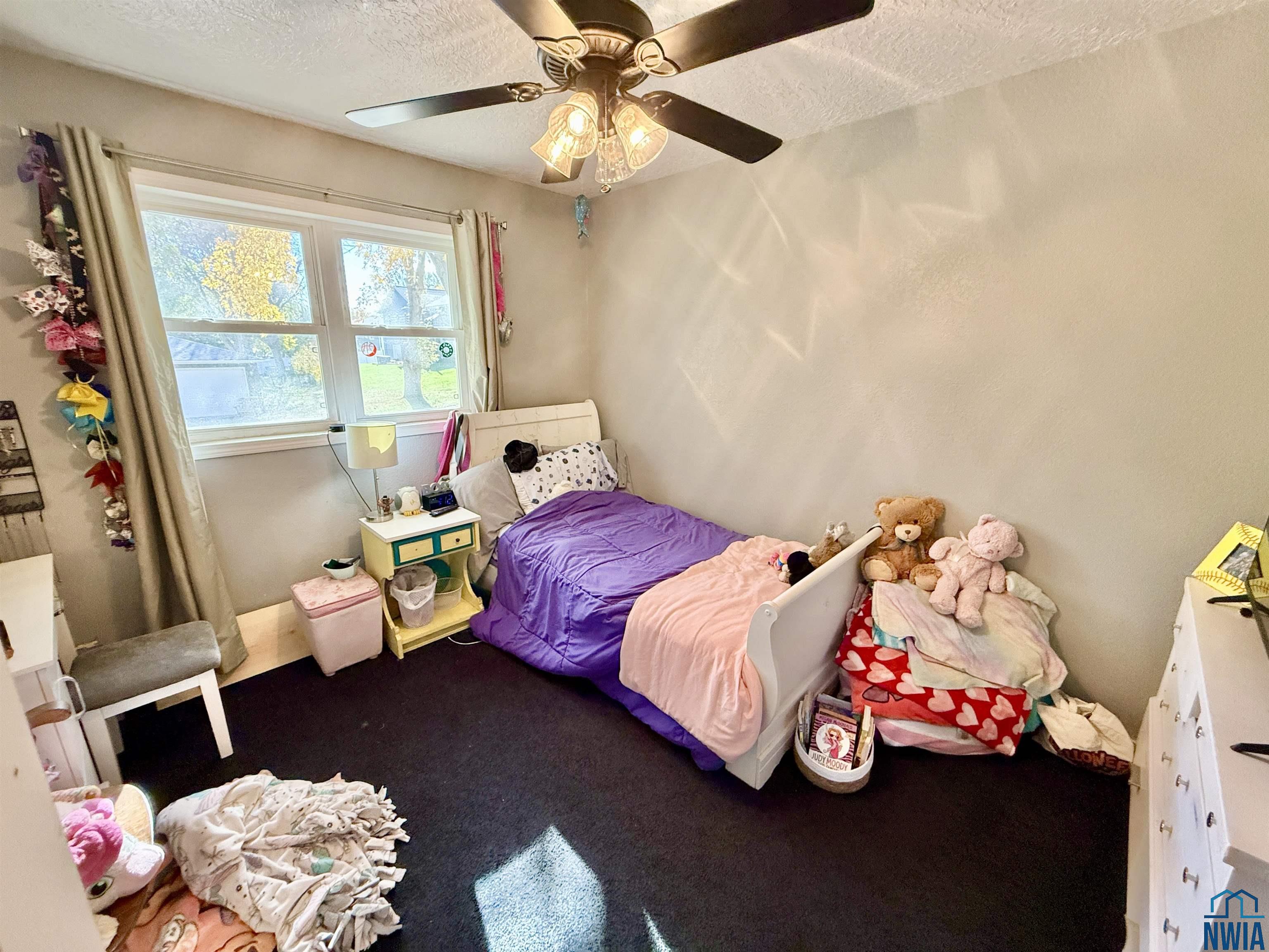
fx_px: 513
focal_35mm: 14
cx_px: 634
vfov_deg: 85.7
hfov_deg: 102.1
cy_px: 476
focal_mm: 2.22
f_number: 2.2
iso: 500
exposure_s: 1/120
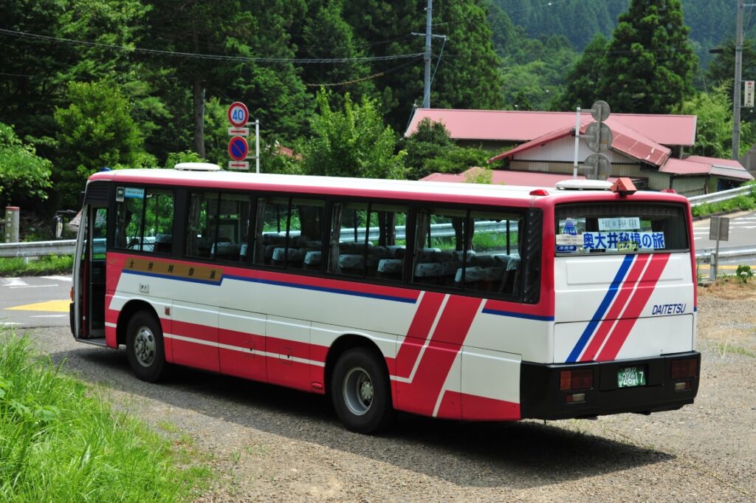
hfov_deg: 24.8
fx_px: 1721
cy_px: 252
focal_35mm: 82
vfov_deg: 16.6
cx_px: 378
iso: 200
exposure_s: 1/500
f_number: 6.7
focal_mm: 82
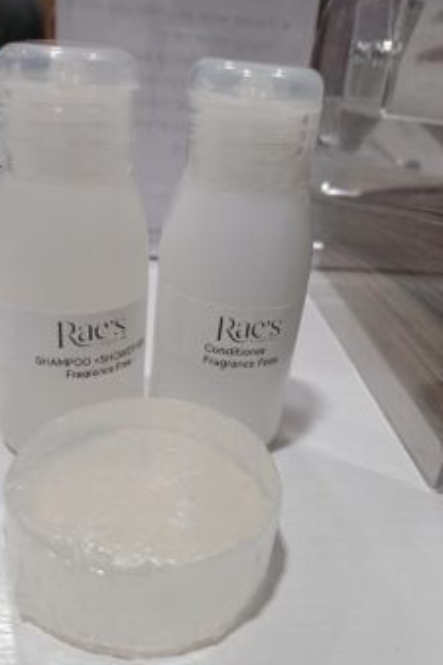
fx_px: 591
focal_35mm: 32
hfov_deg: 41.0
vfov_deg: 58.6
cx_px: 203
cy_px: 368
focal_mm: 3.98
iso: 50
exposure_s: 1/50
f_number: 1.8
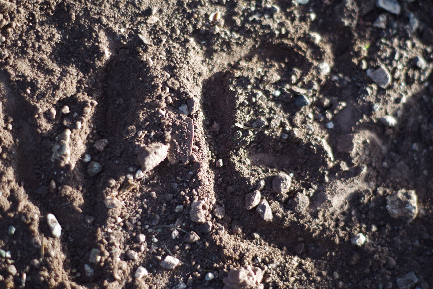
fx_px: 902
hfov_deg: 27.0
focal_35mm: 75
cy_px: 144
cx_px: 216
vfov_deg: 18.2
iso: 200
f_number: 1.8
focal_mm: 50
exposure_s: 1/200
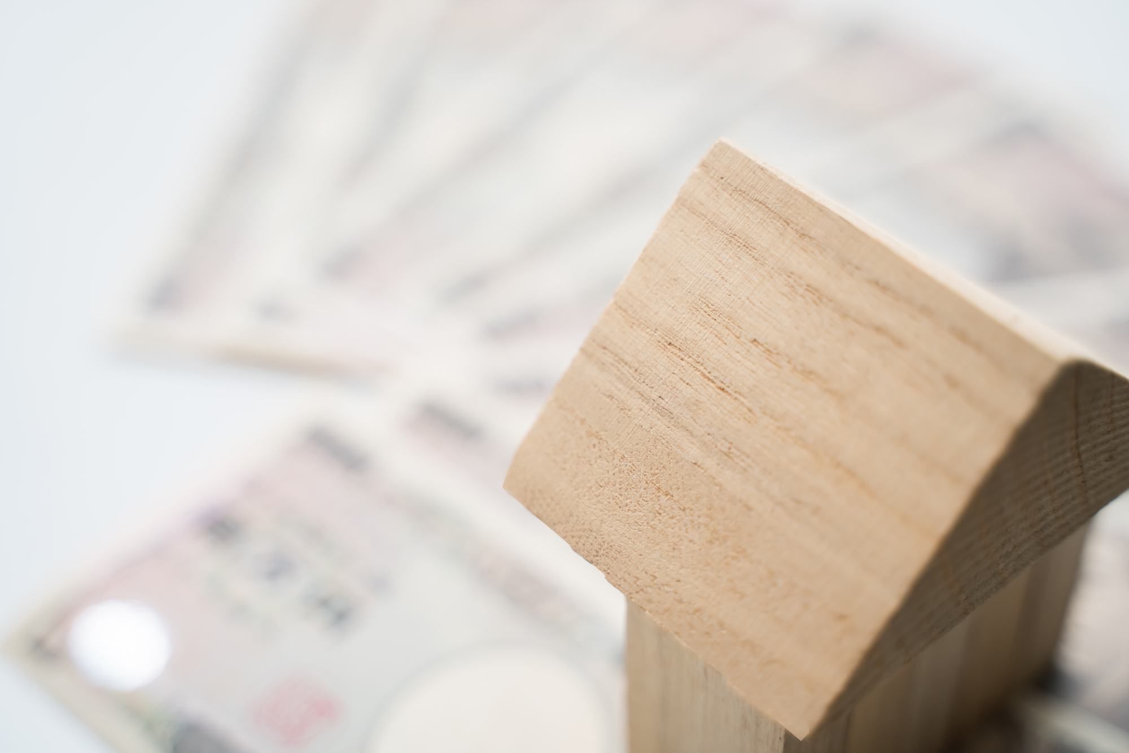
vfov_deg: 24.6
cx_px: 564
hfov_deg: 36.2
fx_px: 1725
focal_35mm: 55
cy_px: 376
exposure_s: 1/45
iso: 500
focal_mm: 55
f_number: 2.8
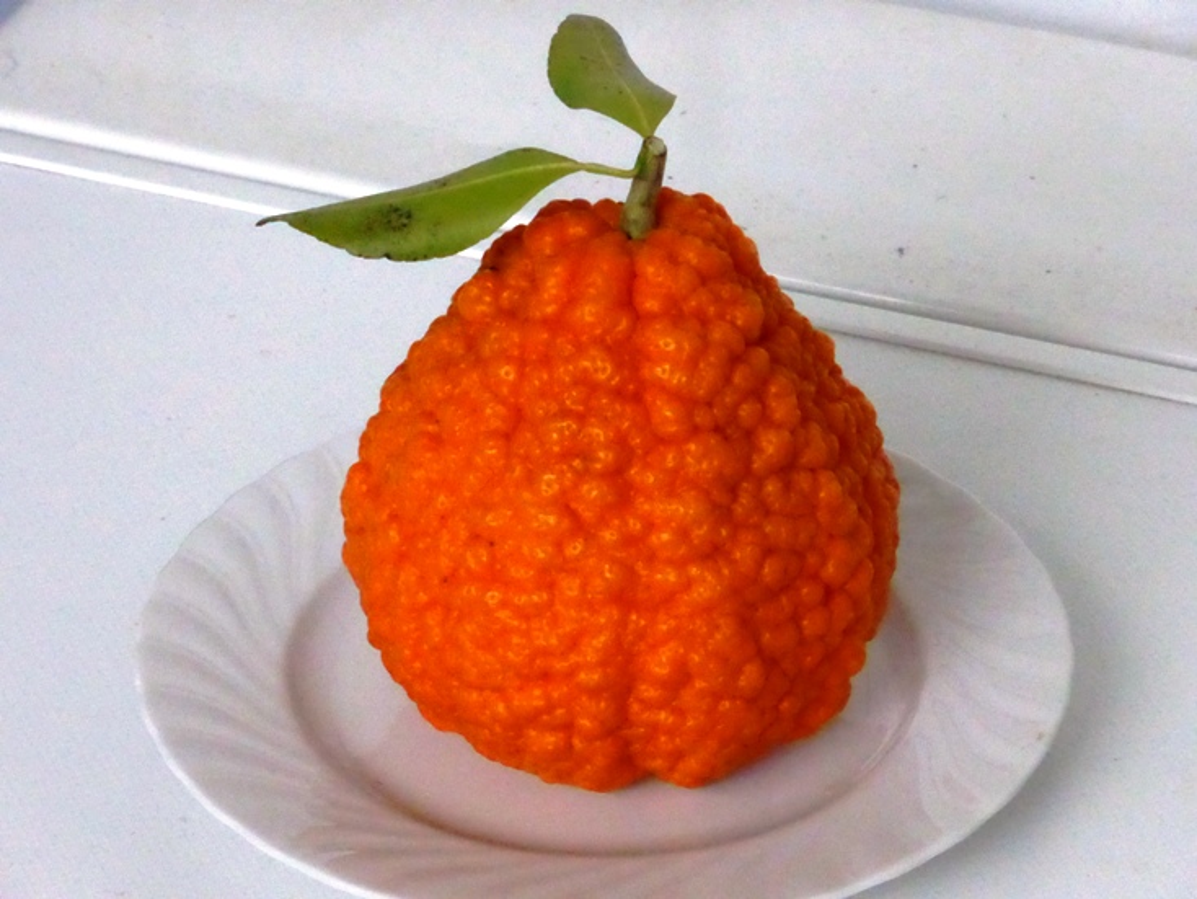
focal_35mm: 154
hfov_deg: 12.8
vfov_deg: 9.6
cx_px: 598
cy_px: 450
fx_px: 5327
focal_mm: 27.6
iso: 3200
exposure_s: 1/320
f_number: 5.4
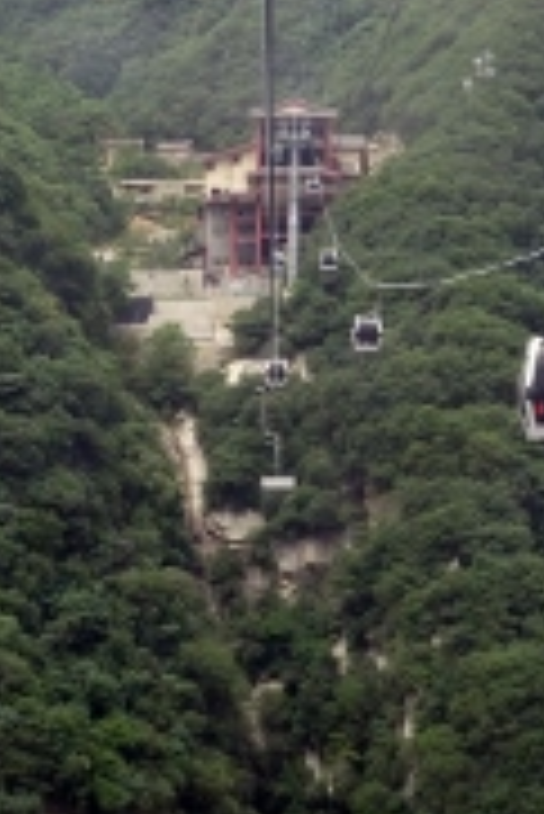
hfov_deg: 13.6
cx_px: 310
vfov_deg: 20.0
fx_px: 2285
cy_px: 198
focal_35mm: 101
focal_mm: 7.58
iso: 80
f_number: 4.5
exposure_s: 1/50
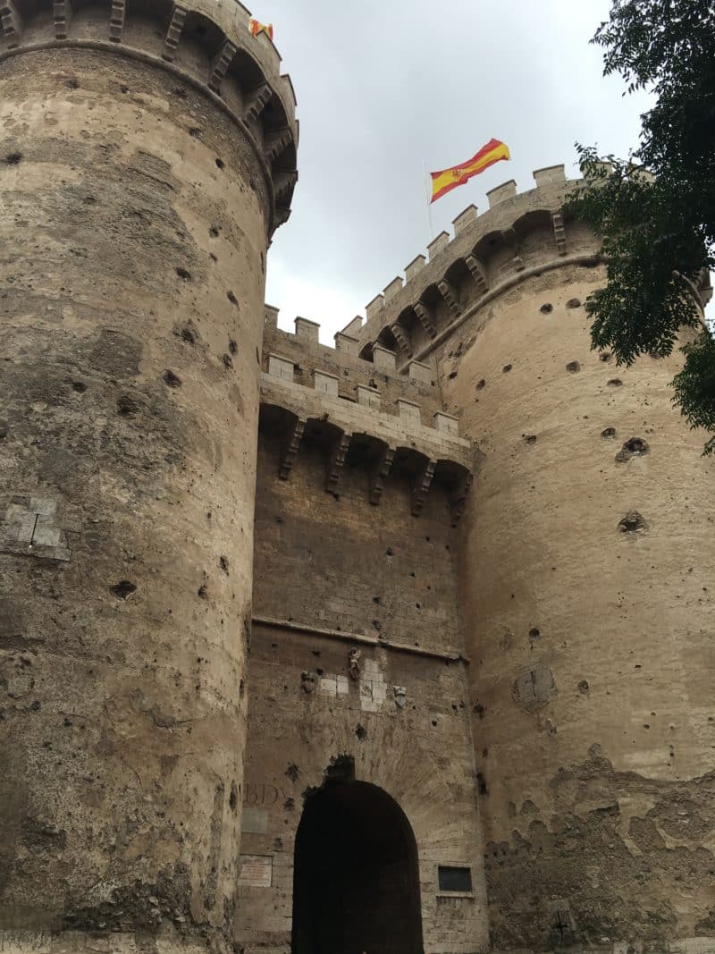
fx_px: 799
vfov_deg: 61.7
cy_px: 477
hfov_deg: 48.2
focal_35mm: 29
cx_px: 358
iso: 25
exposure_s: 1/950
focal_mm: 4.15
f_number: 2.2
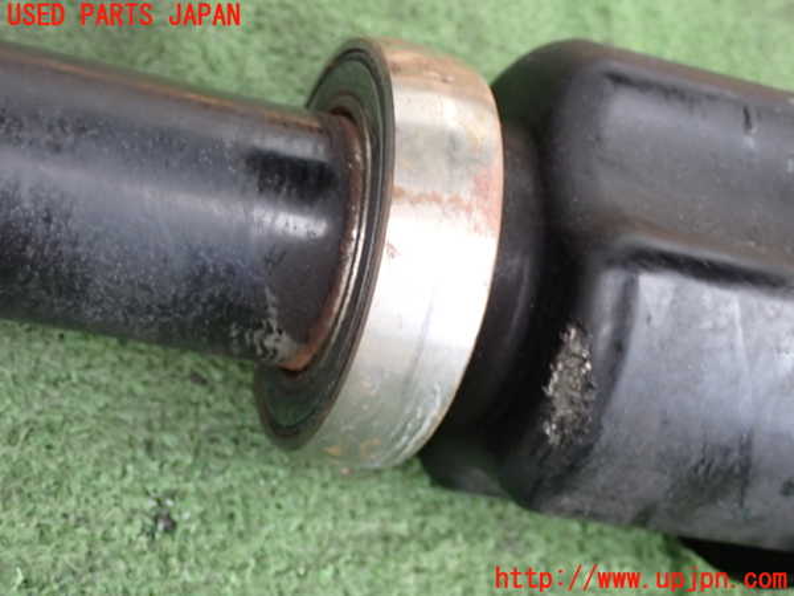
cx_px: 397
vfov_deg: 23.7
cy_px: 298
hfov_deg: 31.2
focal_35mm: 62
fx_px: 1422
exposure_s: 1/60
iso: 250
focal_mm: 11.09
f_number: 3.6
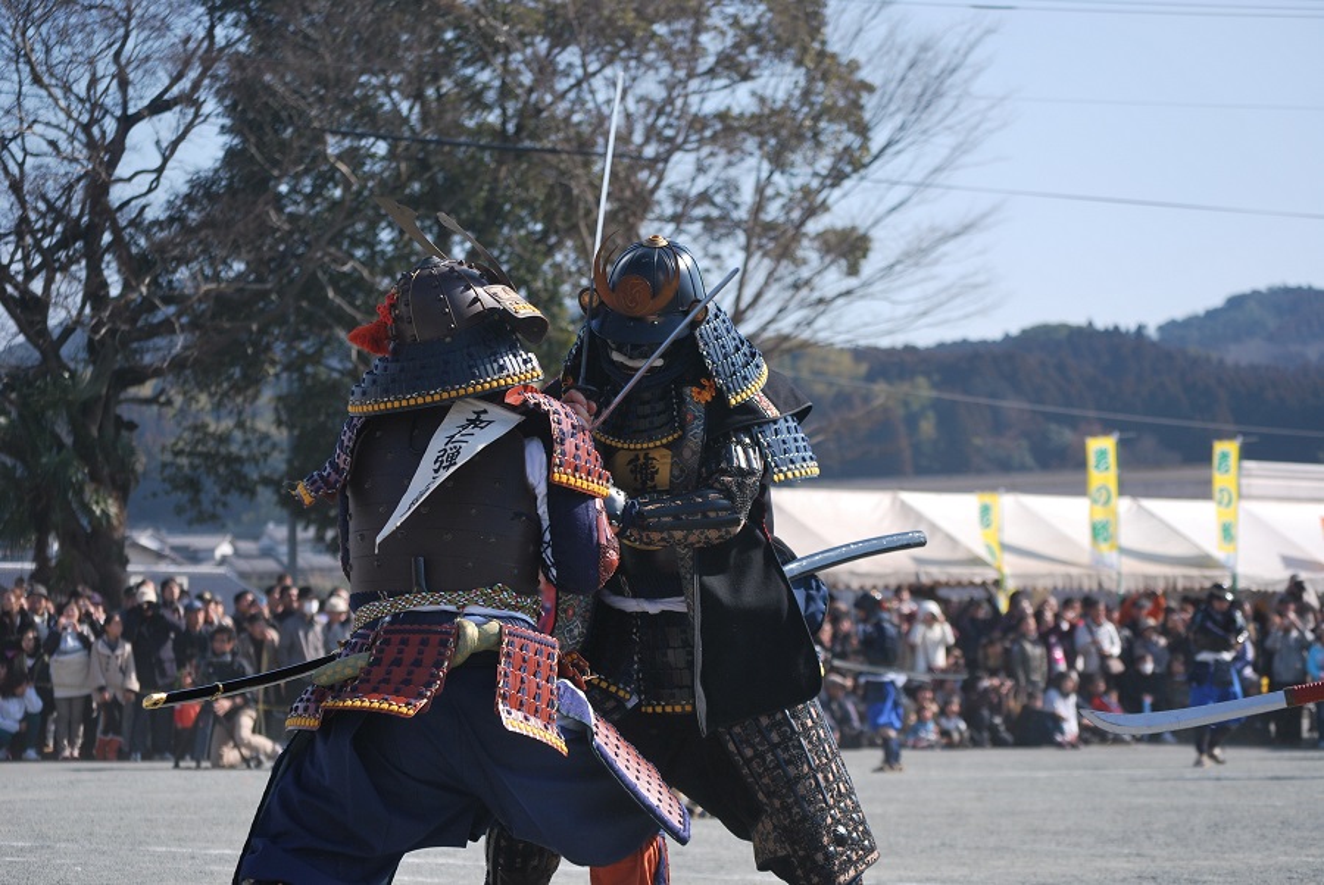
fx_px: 3755
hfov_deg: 20.0
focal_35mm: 102
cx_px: 662
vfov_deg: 13.5
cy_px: 442
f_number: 5.6
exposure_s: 1/500
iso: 100
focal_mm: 68
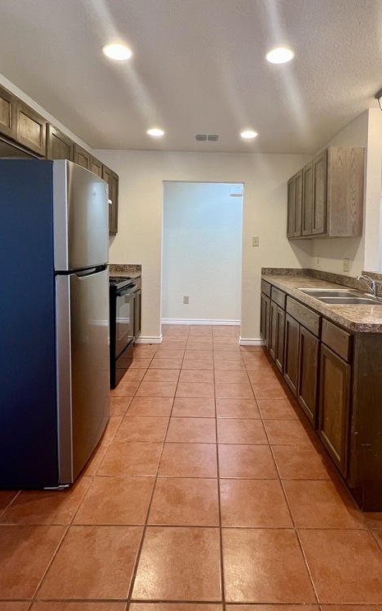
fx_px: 333
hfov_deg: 59.5
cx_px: 213
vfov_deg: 84.5
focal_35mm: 20
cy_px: 262
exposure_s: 1/60
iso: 250
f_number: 1.8
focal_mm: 1.57
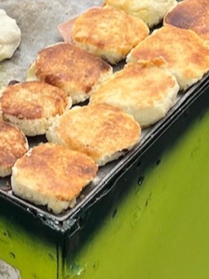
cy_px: 129
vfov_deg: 22.5
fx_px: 701
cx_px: -92
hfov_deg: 15.8
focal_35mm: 87
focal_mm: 5.7
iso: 40
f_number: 1.5
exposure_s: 1/220
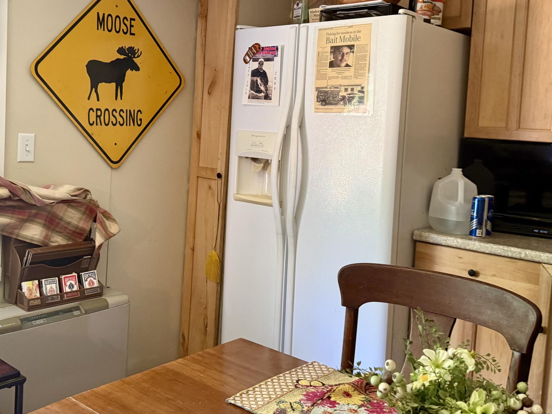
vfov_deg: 37.5
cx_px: 226
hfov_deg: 48.7
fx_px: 606
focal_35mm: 38
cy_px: 156
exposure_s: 1/60
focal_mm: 6.76
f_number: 1.78
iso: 400
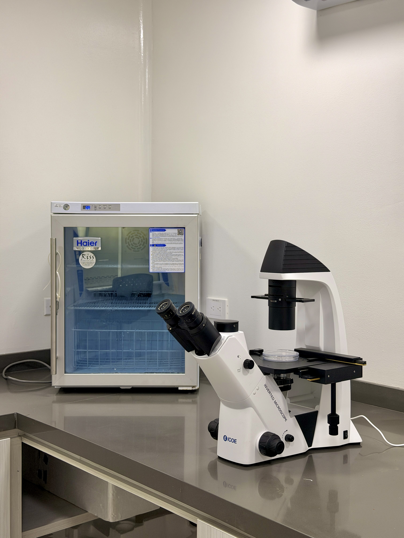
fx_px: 747
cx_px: 202
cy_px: 269
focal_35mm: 48
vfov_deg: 39.7
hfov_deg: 30.3
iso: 100
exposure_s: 1/120
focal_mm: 6.76
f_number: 1.78
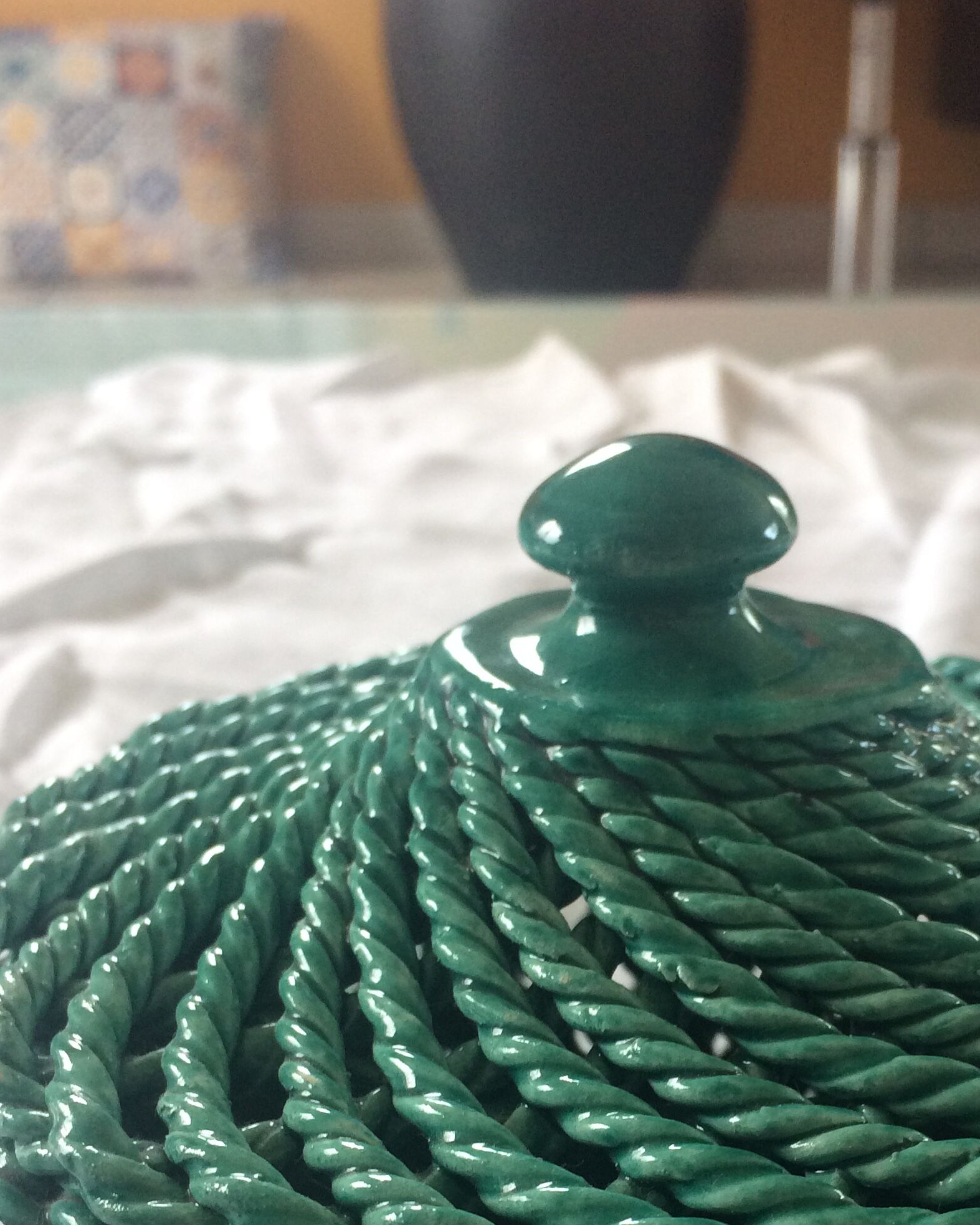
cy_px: 994
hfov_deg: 31.7
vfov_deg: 38.0
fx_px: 1704
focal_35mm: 47
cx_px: 685
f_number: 2.2
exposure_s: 1/33
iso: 100
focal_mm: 4.15
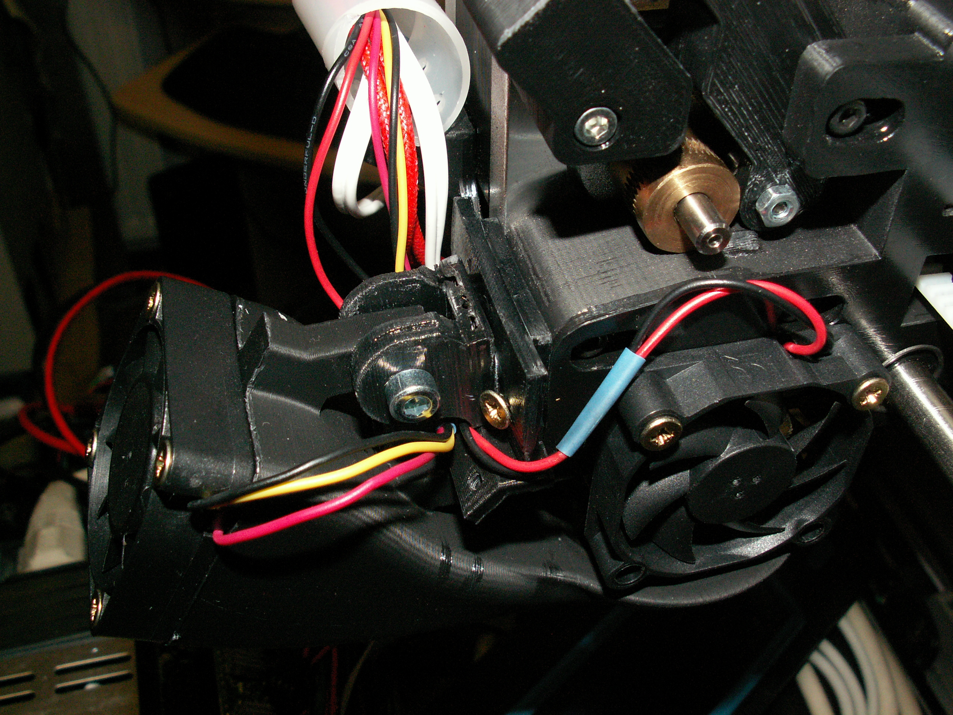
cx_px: 476
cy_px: 358
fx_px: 964
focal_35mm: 35
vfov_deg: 40.7
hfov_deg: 52.6
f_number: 4
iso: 160
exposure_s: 1/40
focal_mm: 5.86
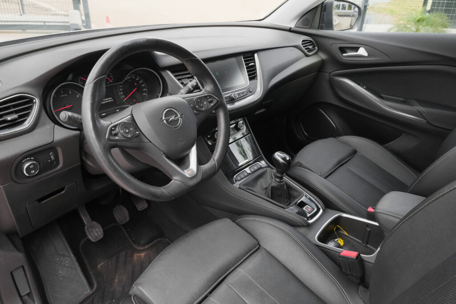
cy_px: 152
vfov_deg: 51.3
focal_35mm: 25
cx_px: 228
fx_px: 317
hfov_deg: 71.5
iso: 2000
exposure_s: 1/200
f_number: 8
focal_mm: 16.6
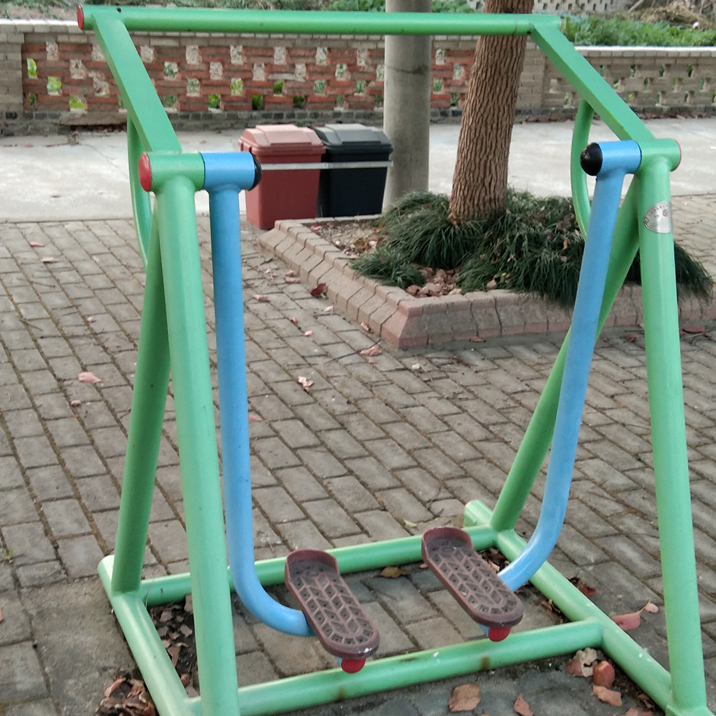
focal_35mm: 58
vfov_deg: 29.5
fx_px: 1357
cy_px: 417
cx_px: 353
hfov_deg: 29.6
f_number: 2.2
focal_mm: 3.69
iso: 160
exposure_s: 1/50
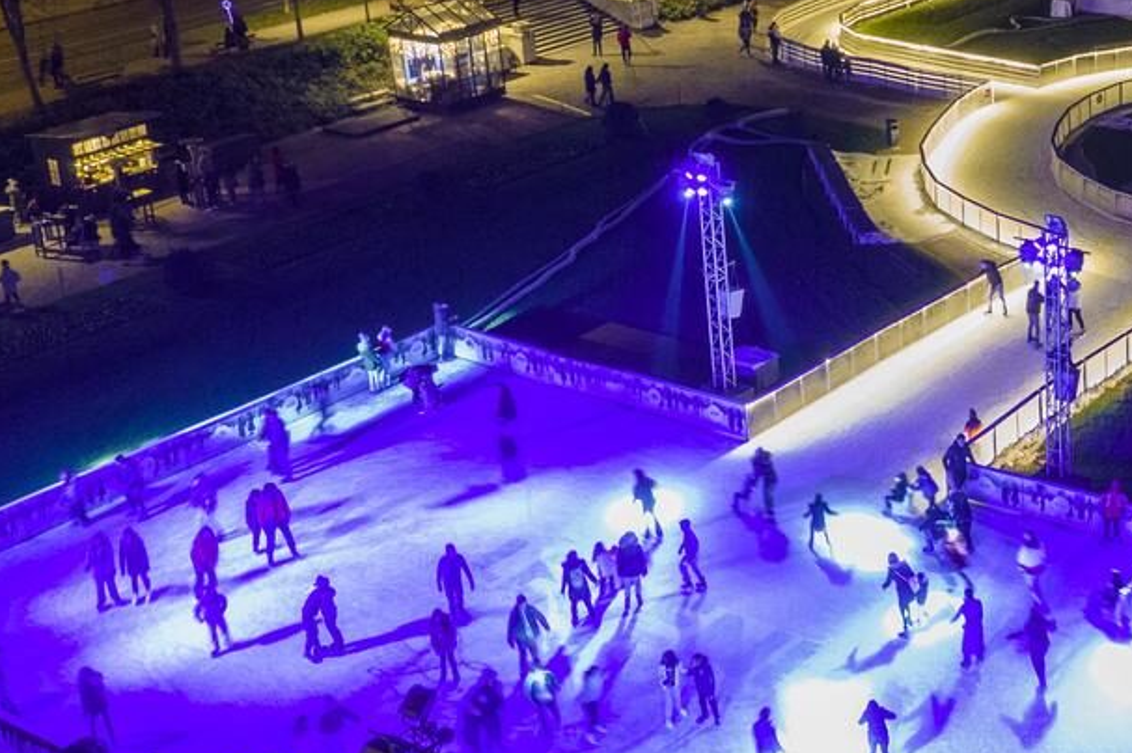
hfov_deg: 31.7
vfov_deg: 23.0
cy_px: 129
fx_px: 1823
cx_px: 1143
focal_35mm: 58
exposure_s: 1/10
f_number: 2.8
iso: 590
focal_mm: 8.38
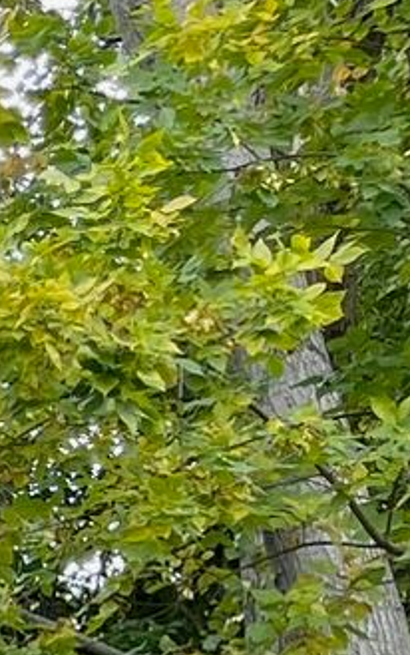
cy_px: 1497
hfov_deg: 6.1
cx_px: -1453
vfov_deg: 11.0
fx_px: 2946
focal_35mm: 165
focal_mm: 5.1
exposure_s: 1/174
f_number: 1.6
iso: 32
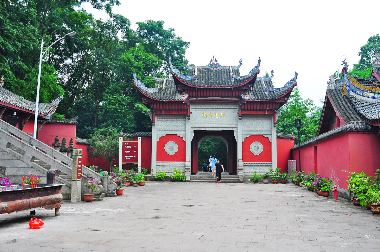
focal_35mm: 36
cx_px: 190
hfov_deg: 53.2
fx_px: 380
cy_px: 126
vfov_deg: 36.8
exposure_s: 1/400
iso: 320
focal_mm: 24
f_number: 5
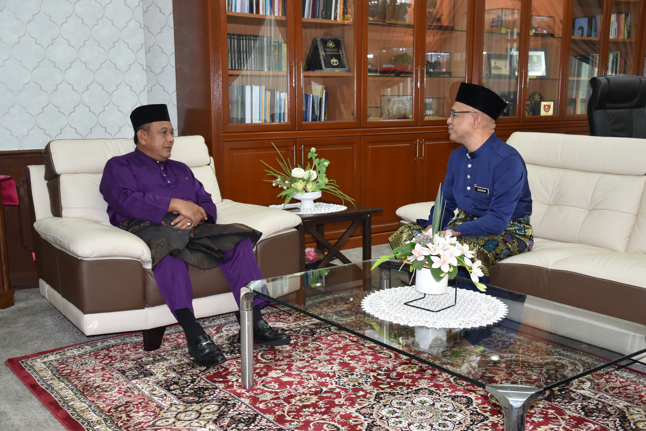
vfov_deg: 34.3
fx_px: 700
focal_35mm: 39
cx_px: 323
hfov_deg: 49.5
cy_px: 216
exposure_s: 1/80
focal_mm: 26
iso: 800
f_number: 4.5
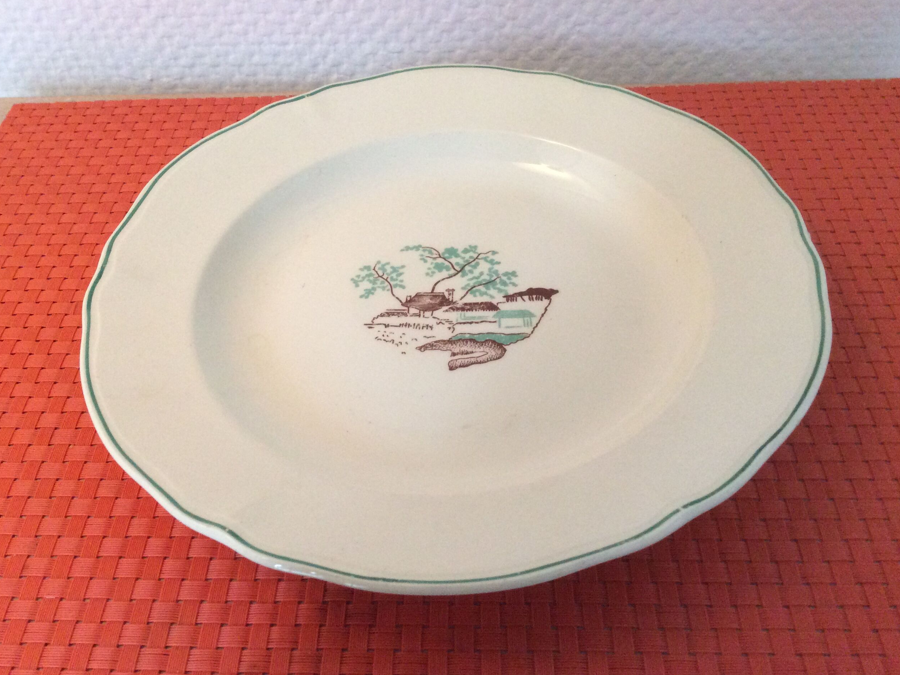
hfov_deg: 55.4
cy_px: 339
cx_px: 449
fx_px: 858
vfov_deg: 42.9
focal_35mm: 33
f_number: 2.4
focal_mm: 3.3
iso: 250
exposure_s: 1/25
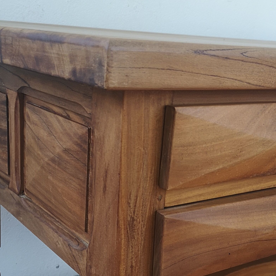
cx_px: 157
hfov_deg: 30.5
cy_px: 190
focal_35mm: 56
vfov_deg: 30.3
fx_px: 505
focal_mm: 5.58
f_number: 1.8
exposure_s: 1/100
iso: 80
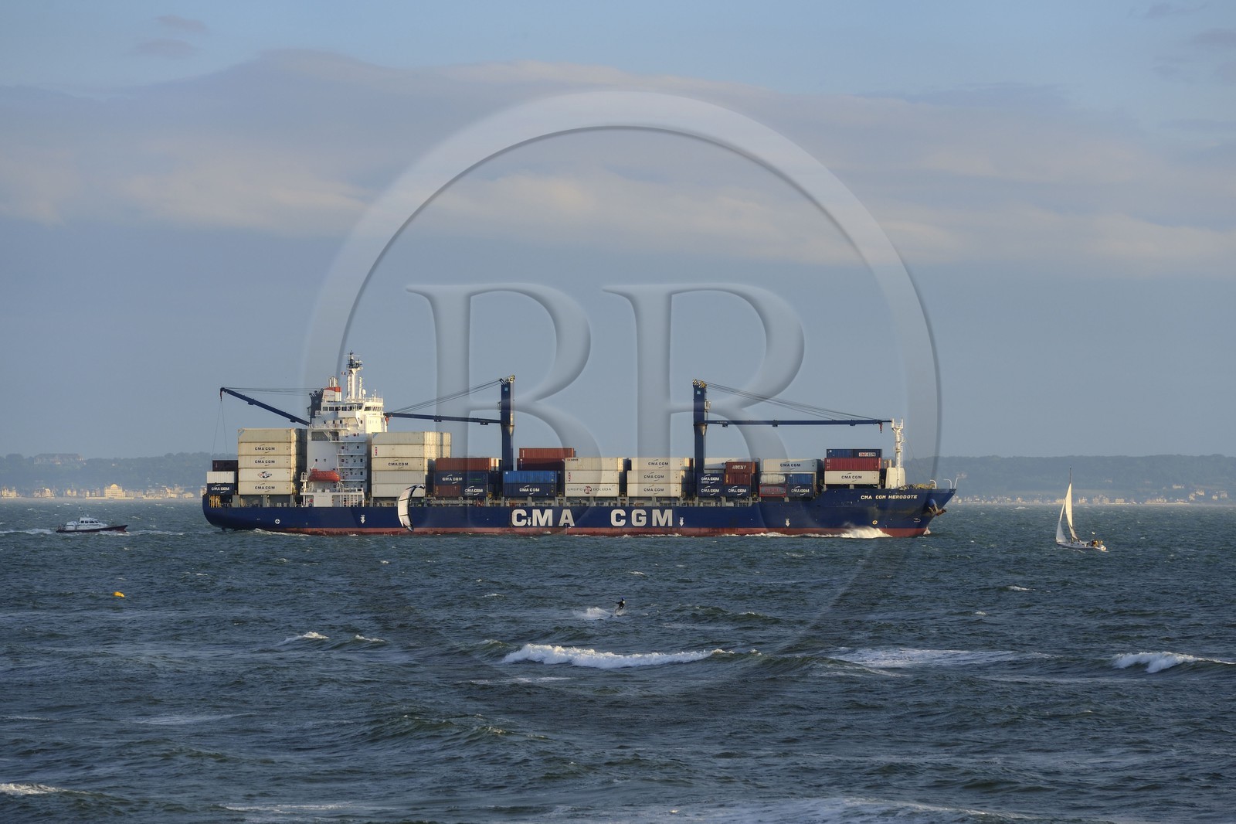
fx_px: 6865
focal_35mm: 200
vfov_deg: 6.9
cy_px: 412
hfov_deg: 10.3
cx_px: 618
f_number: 5.6
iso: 200
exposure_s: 1/250
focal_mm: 200
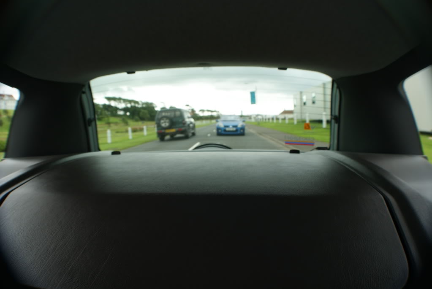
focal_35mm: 27
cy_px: 144
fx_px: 324
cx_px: 216
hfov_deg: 67.3
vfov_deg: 48.1
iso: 100
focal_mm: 18
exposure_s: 1/40
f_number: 5.6
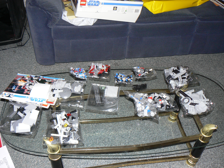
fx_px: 233
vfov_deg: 39.7
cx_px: 112
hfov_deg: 51.4
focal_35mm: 36
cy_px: 84
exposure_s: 1/30
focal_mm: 6
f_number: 2.8
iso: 100
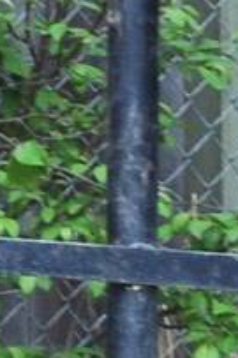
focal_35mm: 2305
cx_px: -755
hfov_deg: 0.6
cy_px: 593
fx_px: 22895
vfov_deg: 0.9
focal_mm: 195
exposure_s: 1/125
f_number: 9
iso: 400
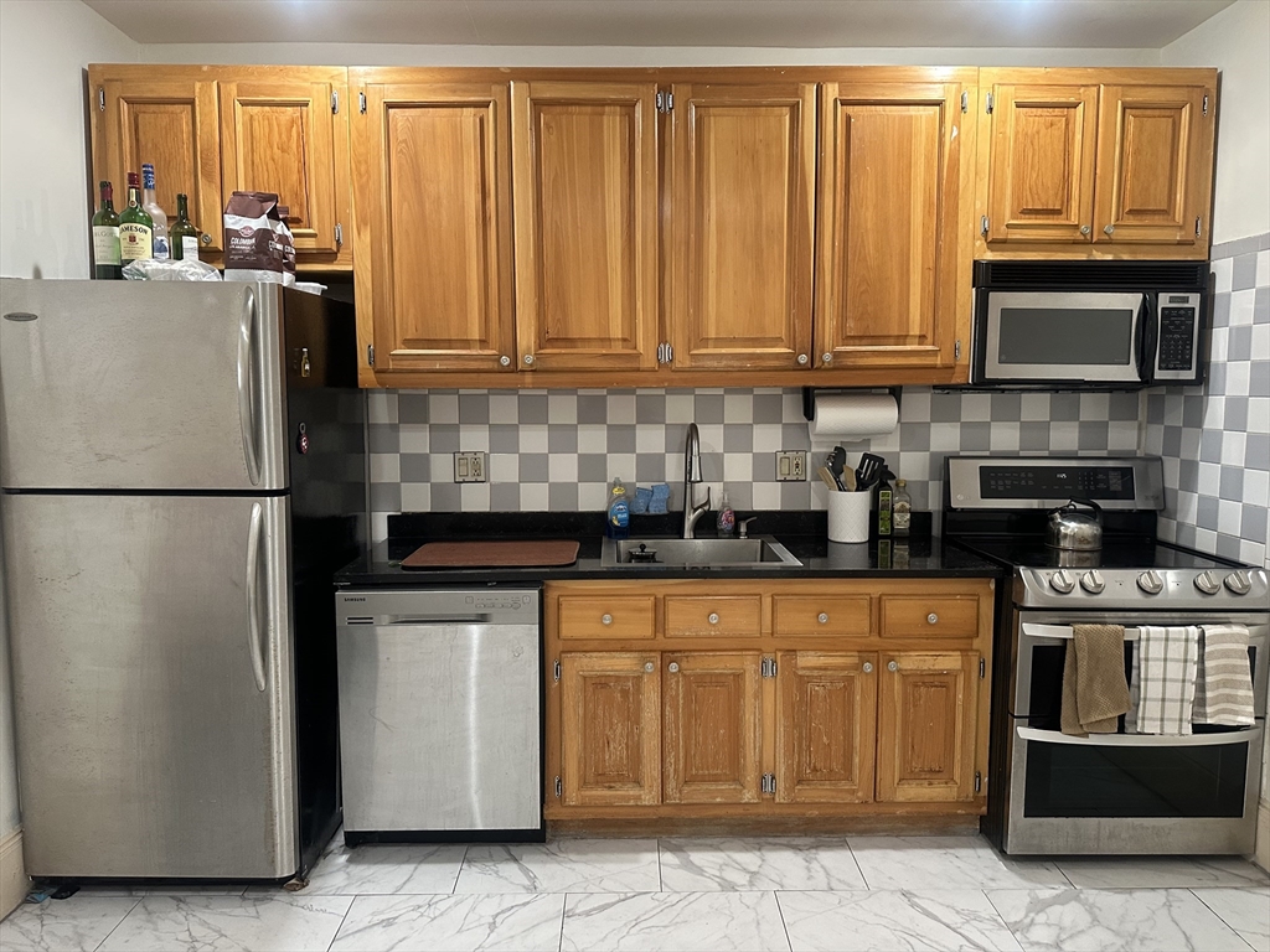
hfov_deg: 71.6
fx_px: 881
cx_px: 635
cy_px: 476
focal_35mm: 24
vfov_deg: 56.8
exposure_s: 1/60
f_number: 1.78
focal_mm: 6.86
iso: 320
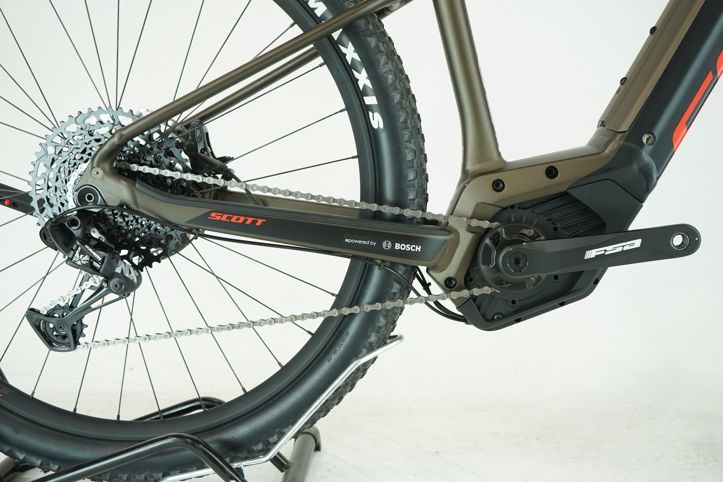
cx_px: 362
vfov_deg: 35.9
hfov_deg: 51.9
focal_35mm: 37
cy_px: 241
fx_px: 743
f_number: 5.6
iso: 1600
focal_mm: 37
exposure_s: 1/200
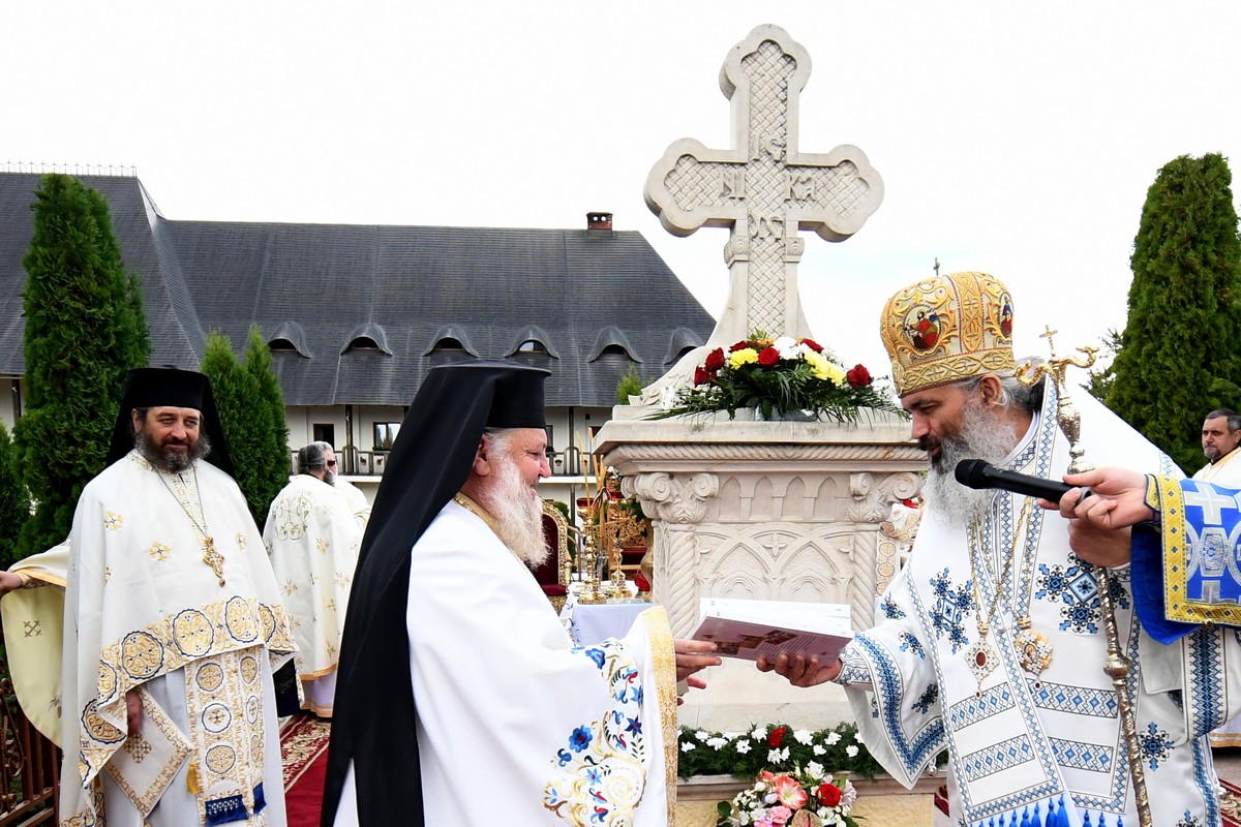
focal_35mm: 15
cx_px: 620
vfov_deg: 77.3
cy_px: 414
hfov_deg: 100.4
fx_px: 517
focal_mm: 10
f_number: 4.5
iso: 500
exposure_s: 1/640
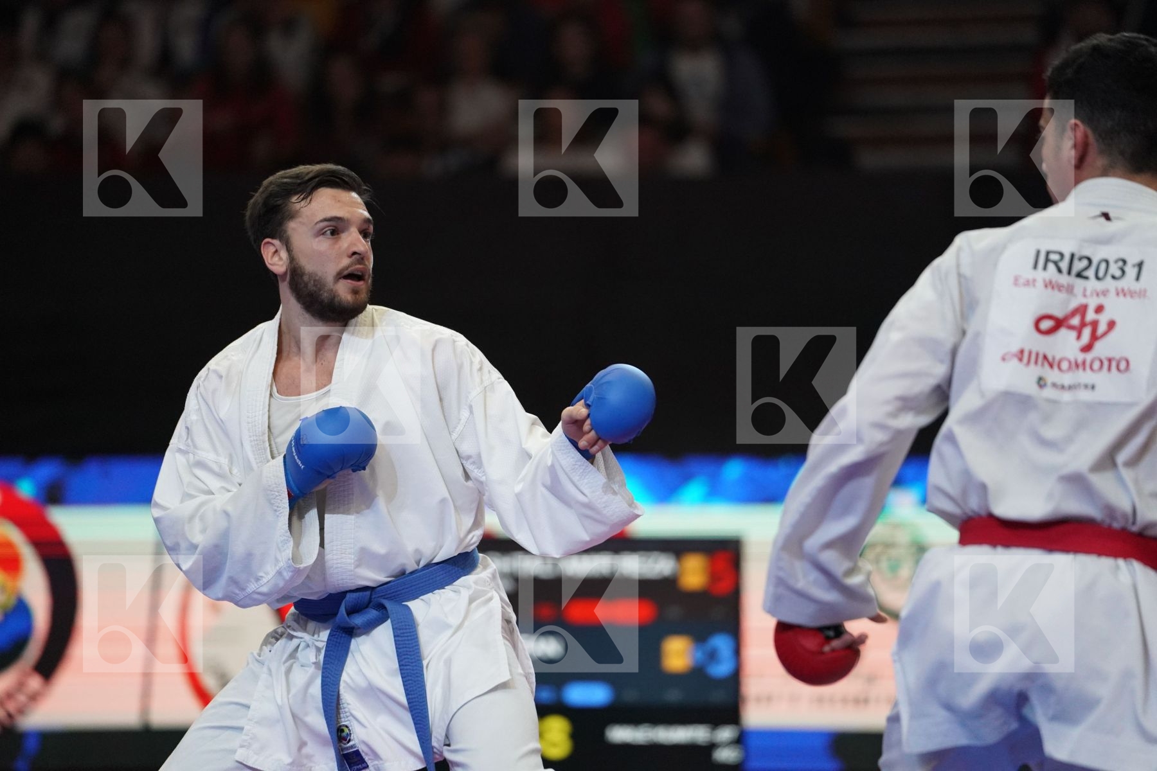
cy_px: 386
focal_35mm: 200
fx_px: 6427
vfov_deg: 6.9
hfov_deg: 10.3
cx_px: 578
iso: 5000
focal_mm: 200
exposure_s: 1/1000
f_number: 2.8
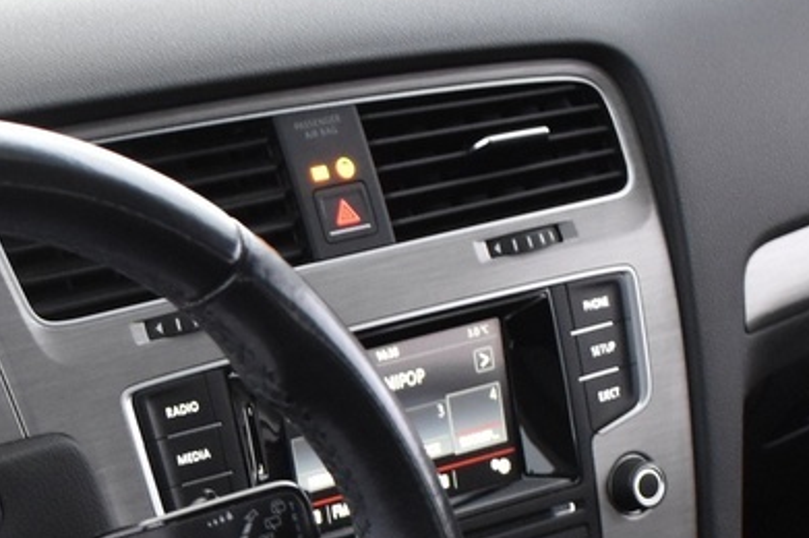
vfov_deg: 11.7
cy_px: 821
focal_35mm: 112
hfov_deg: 17.6
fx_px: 2515
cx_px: -116
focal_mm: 18
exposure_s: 1/8
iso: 1250
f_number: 5
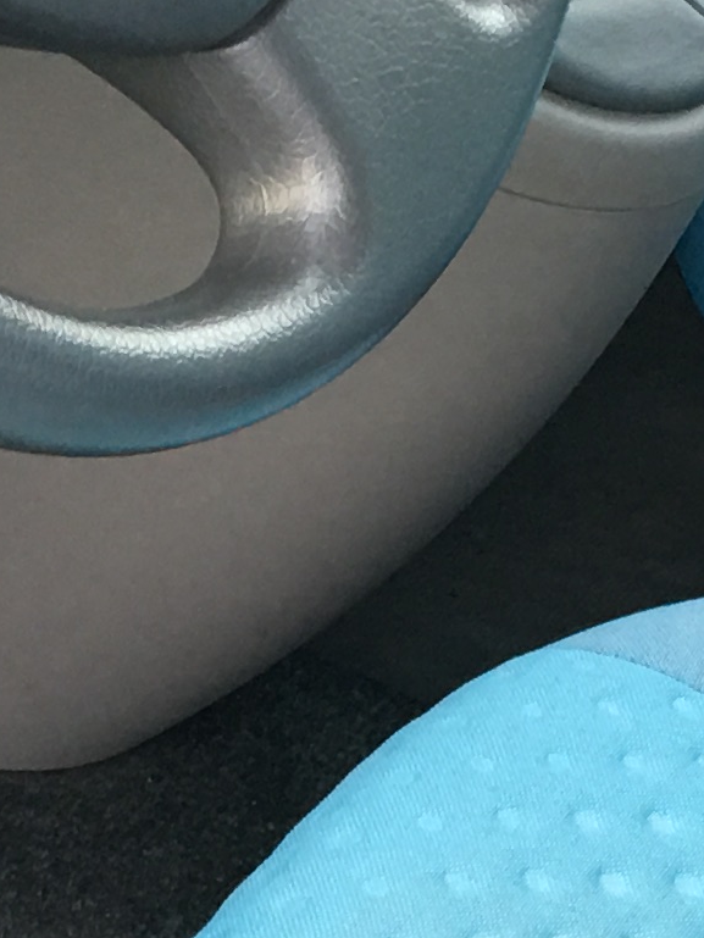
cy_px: 881
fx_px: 4121
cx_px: 139
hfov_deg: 9.7
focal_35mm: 152
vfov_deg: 12.9
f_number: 2.2
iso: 40
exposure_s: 1/33
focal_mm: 4.15
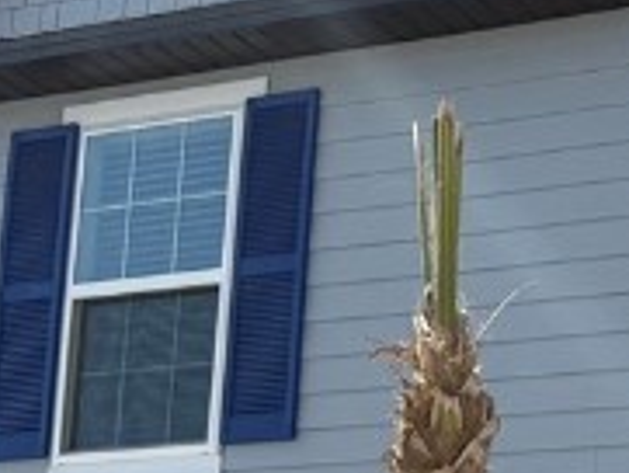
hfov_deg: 13.3
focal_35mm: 136
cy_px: 863
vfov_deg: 10.3
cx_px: 1070
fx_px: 2473
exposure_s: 1/4405
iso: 80
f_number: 1.78
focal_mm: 6.76
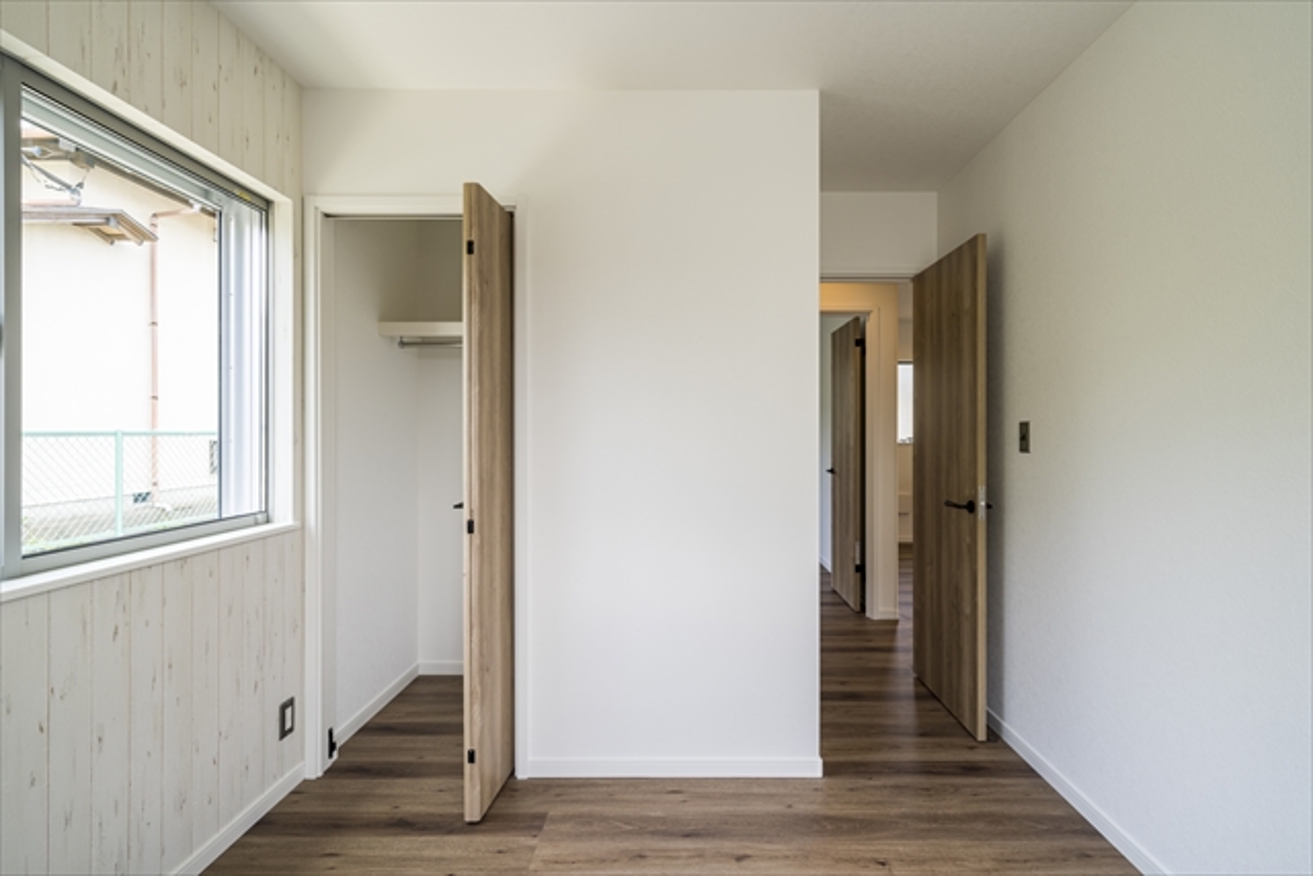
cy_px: 438
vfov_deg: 77.4
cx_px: 656
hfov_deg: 100.4
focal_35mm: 15
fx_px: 547
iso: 100
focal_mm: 15
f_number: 11
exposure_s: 1/5
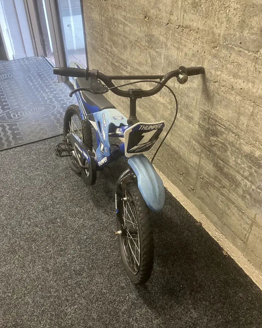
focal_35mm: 30
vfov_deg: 58.7
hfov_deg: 48.5
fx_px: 291
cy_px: 175
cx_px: 130
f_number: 1.8
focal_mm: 3.99
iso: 320
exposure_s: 1/50
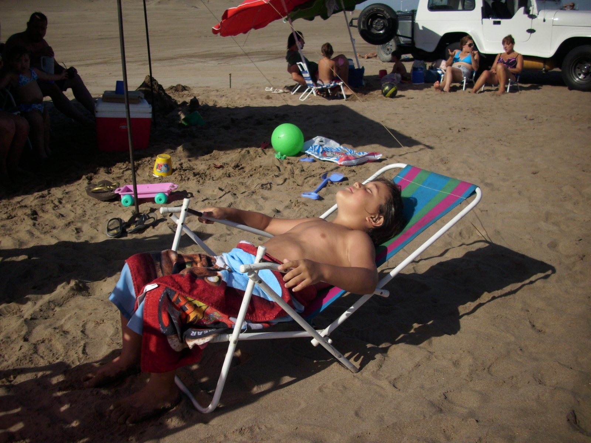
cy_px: 222
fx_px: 529
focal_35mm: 31
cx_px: 296
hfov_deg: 58.4
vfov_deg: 45.4
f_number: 5.6
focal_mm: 6.2
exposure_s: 1/707
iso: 50
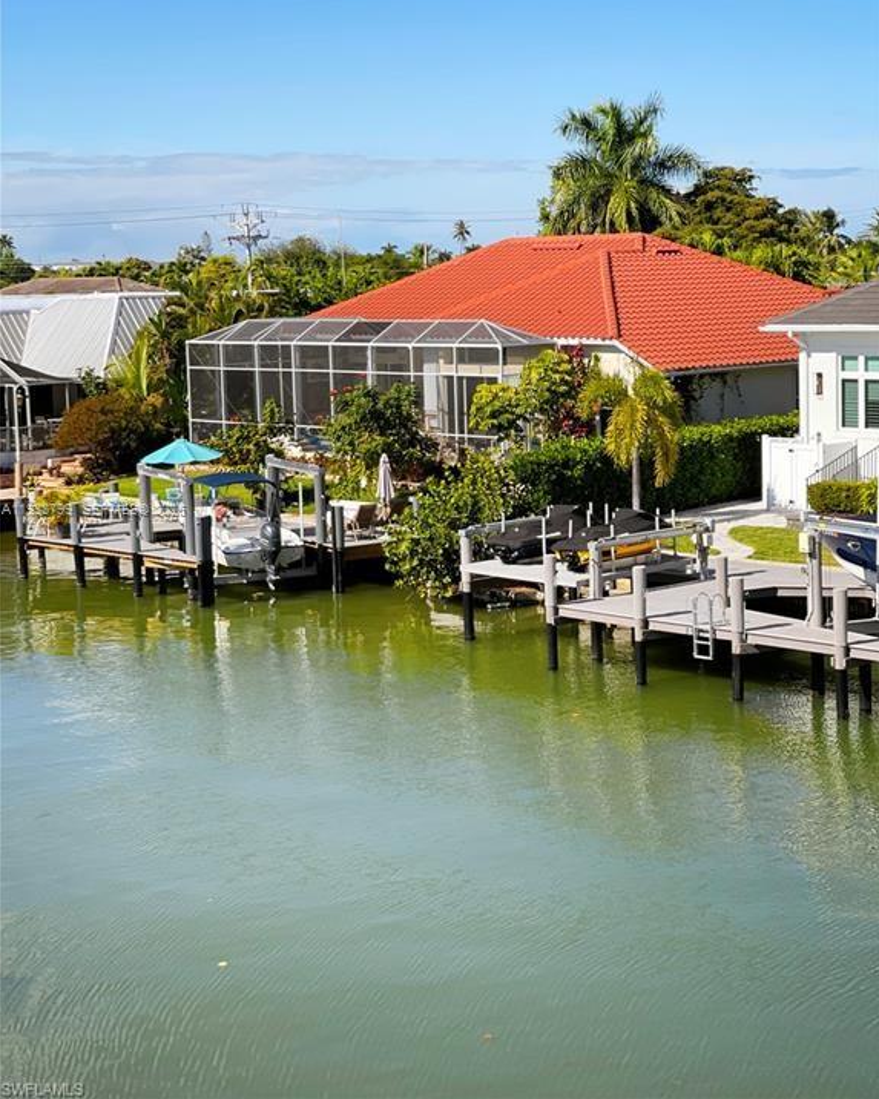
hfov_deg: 22.8
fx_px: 2178
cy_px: 511
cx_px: 440
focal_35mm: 67
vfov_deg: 28.3
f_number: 2.2
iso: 32
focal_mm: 7.5
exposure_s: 1/1155
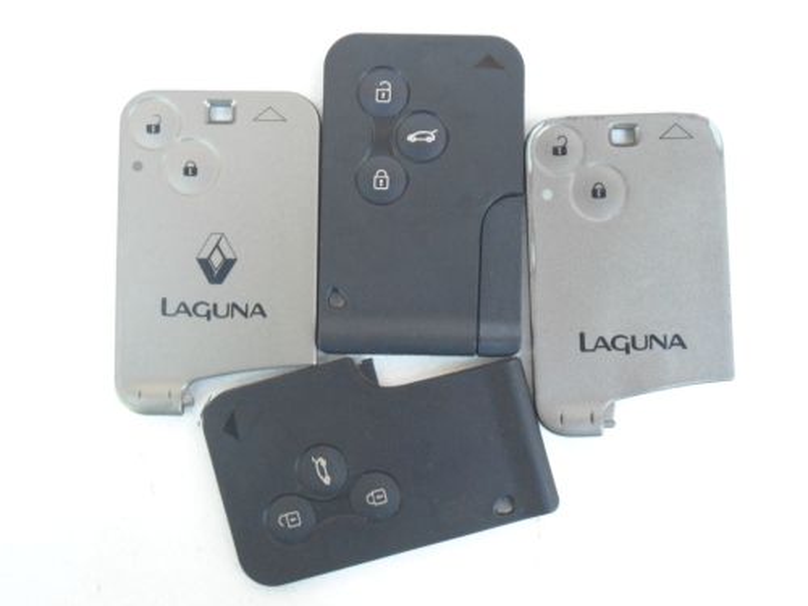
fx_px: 1237
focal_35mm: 53
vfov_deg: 27.5
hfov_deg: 36.2
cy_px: 303
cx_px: 404
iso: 400
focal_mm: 9.5
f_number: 3.9
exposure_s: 1/10
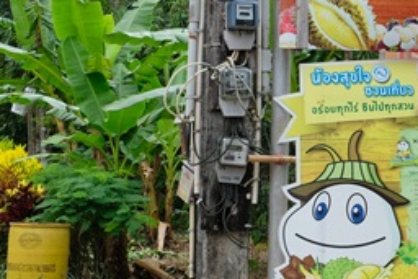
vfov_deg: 13.2
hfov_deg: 18.3
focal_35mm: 104
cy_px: 104
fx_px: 1208
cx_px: 540
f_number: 8
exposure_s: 1/170
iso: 400
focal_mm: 25.6
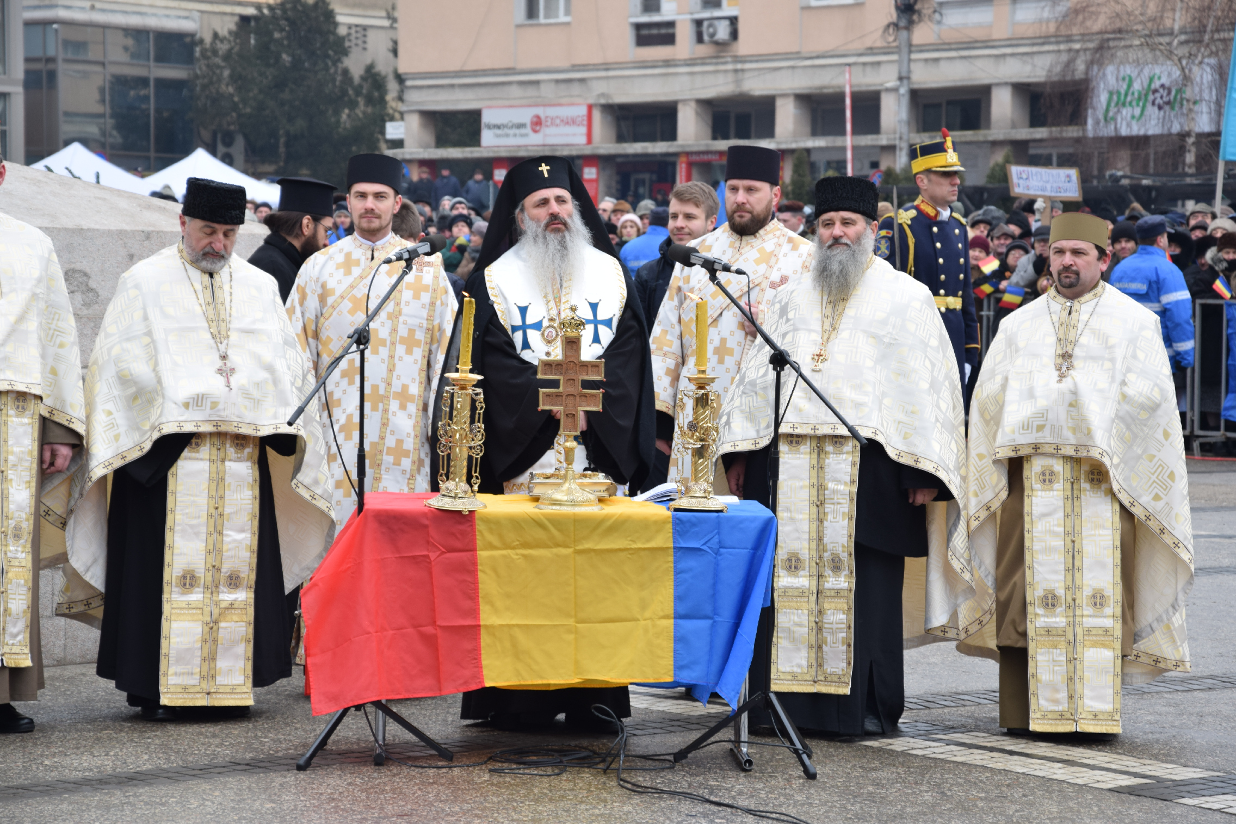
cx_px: 618
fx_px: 4120
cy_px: 412
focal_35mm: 120
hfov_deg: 17.1
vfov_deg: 11.4
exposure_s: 1/100
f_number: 7.1
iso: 160
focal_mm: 80
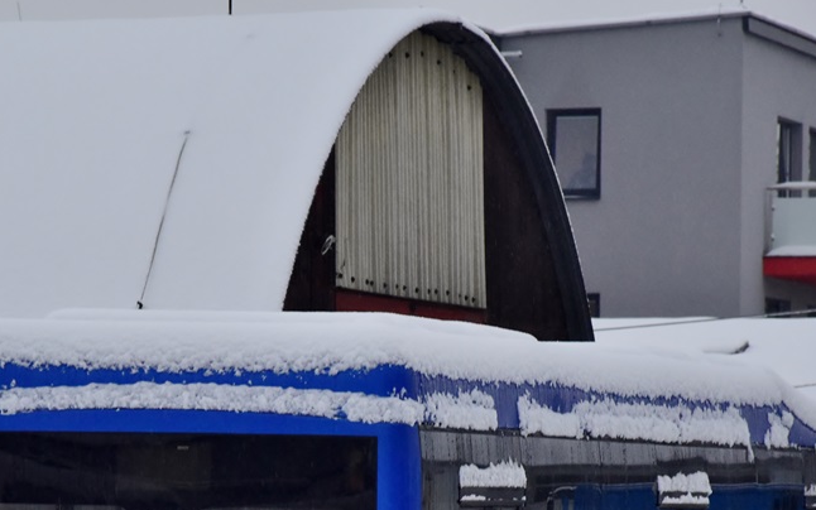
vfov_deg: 4.4
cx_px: 307
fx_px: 6627
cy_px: 497
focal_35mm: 298
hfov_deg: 7.0
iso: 800
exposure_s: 1/250
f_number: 5.6
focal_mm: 105
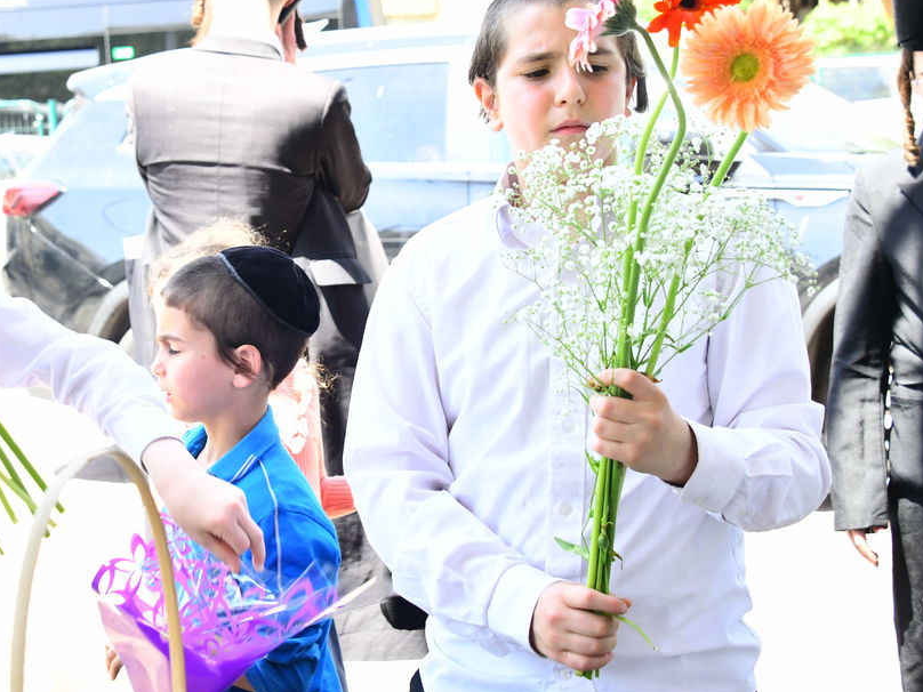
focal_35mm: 80
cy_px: 235
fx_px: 2133
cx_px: 320
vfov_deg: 18.4
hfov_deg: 24.3
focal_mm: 48
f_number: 6.3
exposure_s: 1/250
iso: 1000
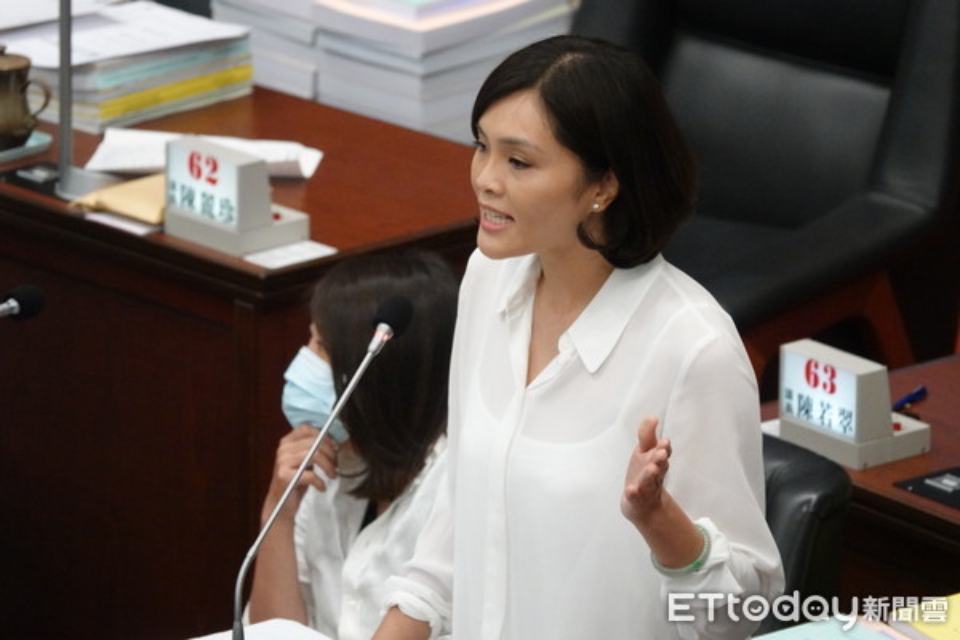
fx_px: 14239
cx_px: 480
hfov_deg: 3.9
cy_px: 320
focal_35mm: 534
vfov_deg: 2.6
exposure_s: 1/250
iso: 3200
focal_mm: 195.64
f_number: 4
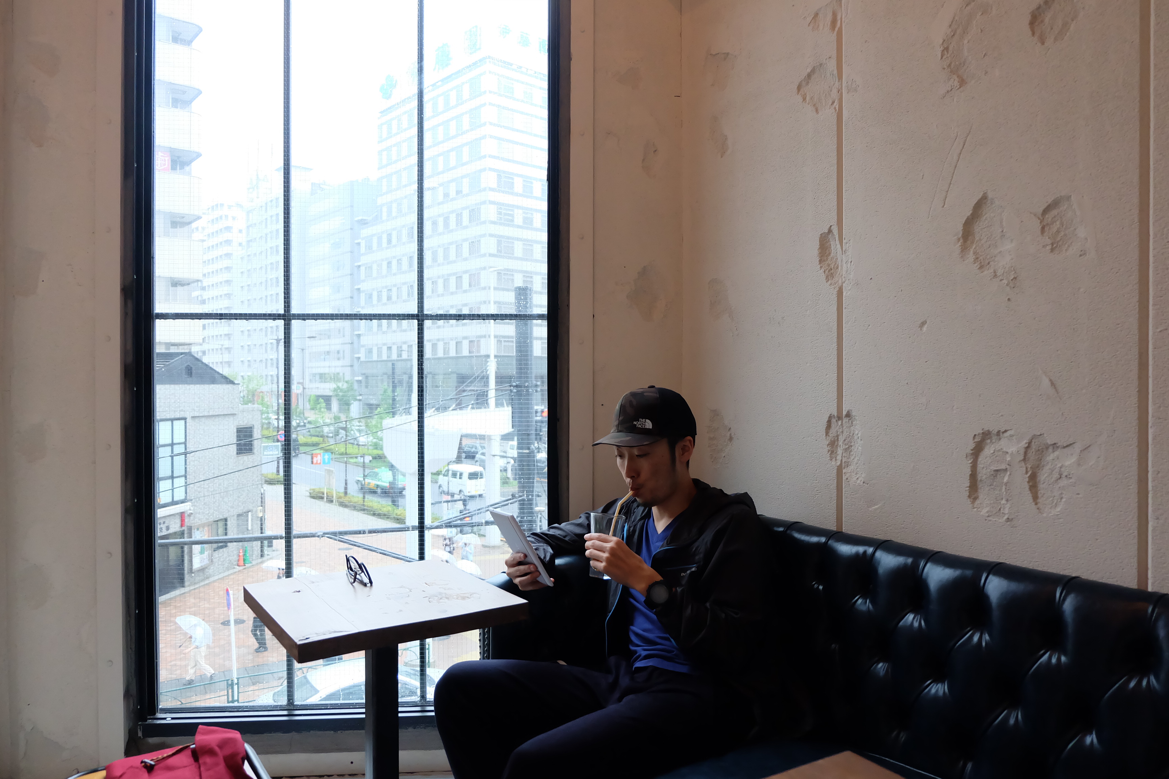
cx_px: 584
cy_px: 390
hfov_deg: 73.7
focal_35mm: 24
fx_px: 779
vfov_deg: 53.1
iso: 2500
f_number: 3.5
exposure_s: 1/160
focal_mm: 16
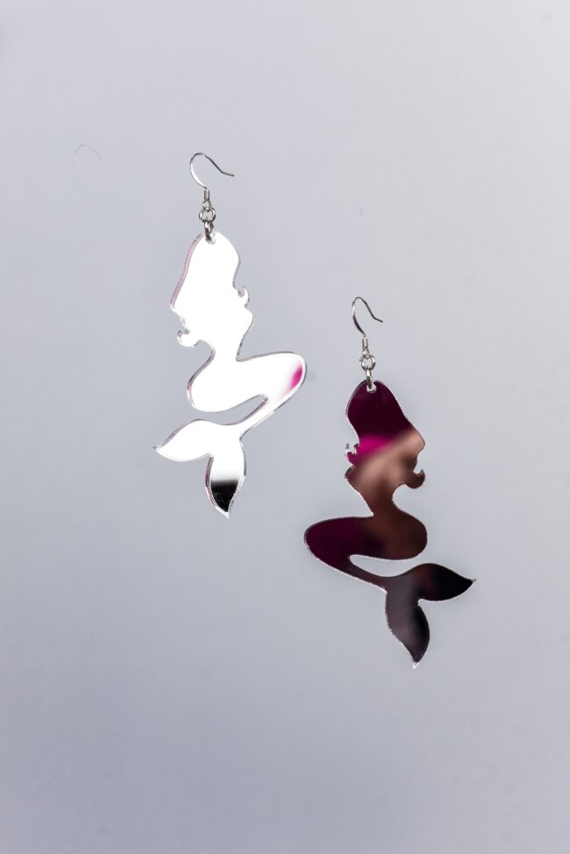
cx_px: 285
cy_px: 427
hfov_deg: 27.0
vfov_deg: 39.6
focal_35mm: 50
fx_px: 1187
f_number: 5.6
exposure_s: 1/250
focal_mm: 50
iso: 400
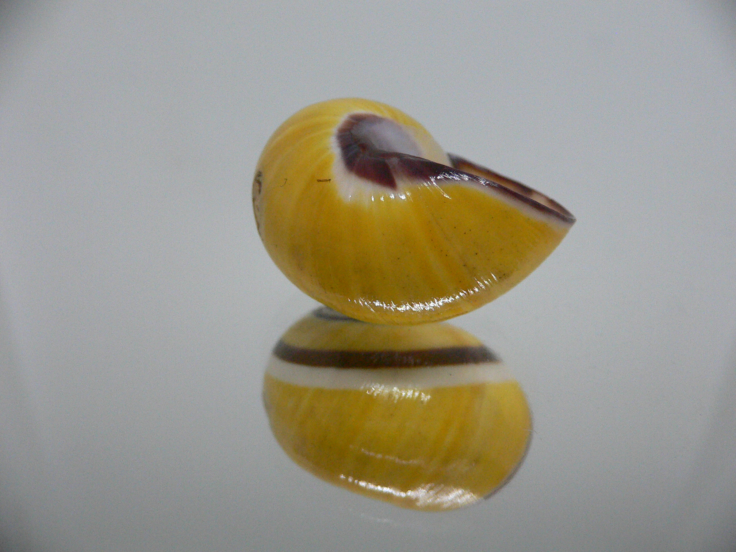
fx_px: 744
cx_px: 368
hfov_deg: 52.6
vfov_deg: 40.7
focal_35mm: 35
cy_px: 276
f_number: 2.8
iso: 200
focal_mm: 4.6
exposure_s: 1/60
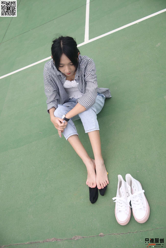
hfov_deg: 37.9
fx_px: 242
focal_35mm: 35
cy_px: 124
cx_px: 83
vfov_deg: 54.4
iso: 100
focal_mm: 35
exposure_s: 1/500
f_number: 5.6
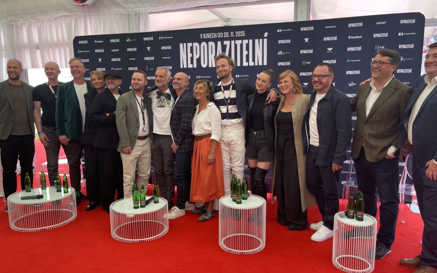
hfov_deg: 68.4
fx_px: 322
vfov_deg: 46.0
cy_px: 142
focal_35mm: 27
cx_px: 217
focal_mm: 5.1
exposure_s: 1/106
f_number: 1.6
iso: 64
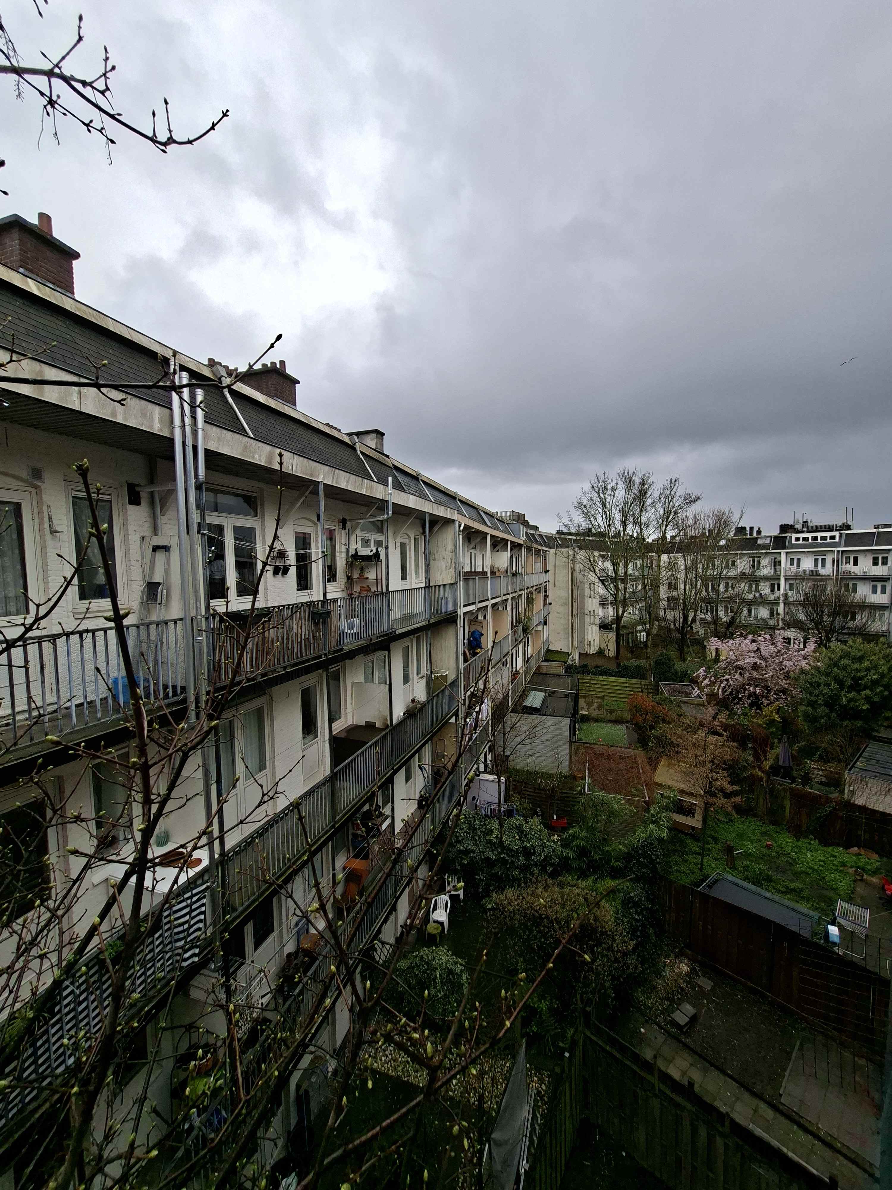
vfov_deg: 106.2
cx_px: 446
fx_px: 447
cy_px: 595
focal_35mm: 13
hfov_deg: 89.9
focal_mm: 1.74
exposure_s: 1/319
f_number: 2.2
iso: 40
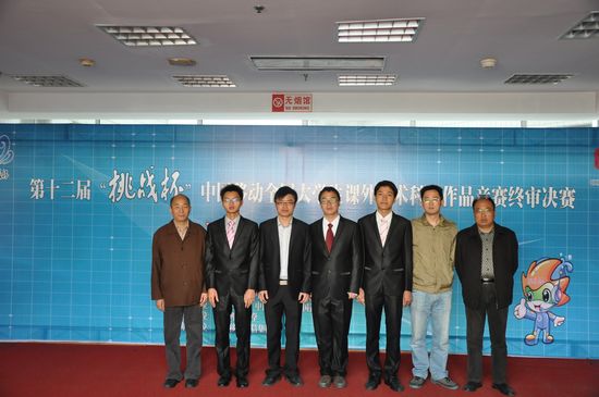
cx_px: 300
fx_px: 623
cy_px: 198
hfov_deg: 51.3
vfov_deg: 35.4
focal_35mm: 38
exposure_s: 1/50
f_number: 4
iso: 800
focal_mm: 25
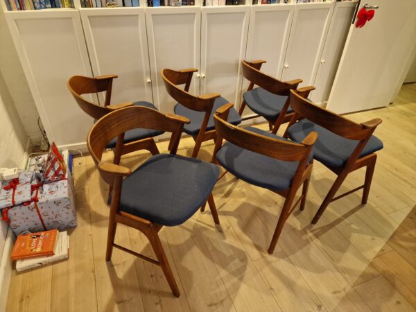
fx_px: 276
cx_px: 208
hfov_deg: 73.9
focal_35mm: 23
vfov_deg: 58.9
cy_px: 156
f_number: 1.8
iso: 640
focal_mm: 6.4
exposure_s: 1/25
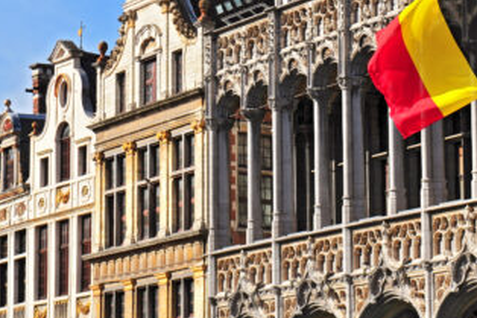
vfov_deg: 8.2
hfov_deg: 12.3
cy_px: 70
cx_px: 302
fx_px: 2211
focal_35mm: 167
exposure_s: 1/250
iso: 200
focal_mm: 70
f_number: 6.3
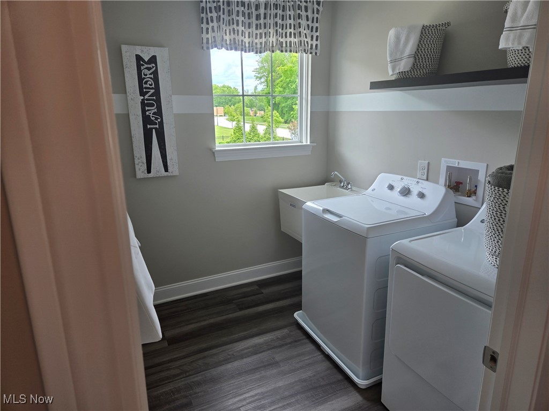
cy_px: 206
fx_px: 365
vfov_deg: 58.9
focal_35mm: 23
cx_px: 274
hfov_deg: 73.9
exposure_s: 1/120
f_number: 1.8
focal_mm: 5.4
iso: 32
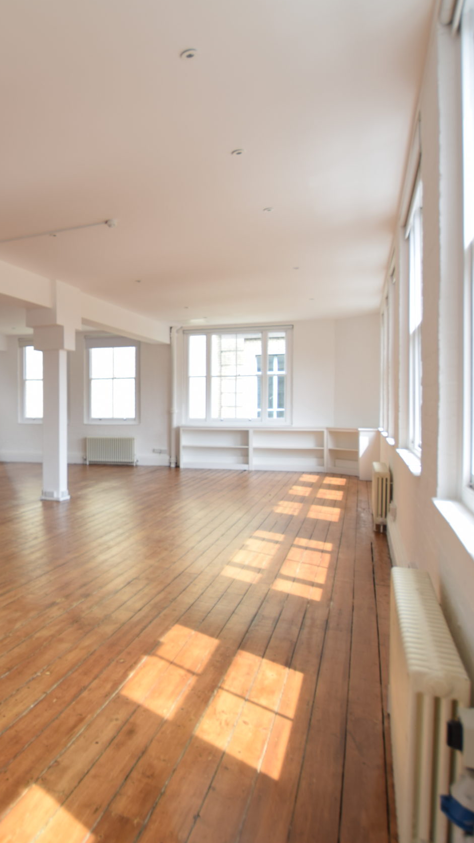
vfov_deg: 76.3
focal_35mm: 24
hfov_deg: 41.9
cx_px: 9
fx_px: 536
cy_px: 422
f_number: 4.5
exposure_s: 1/80
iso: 100
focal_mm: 10
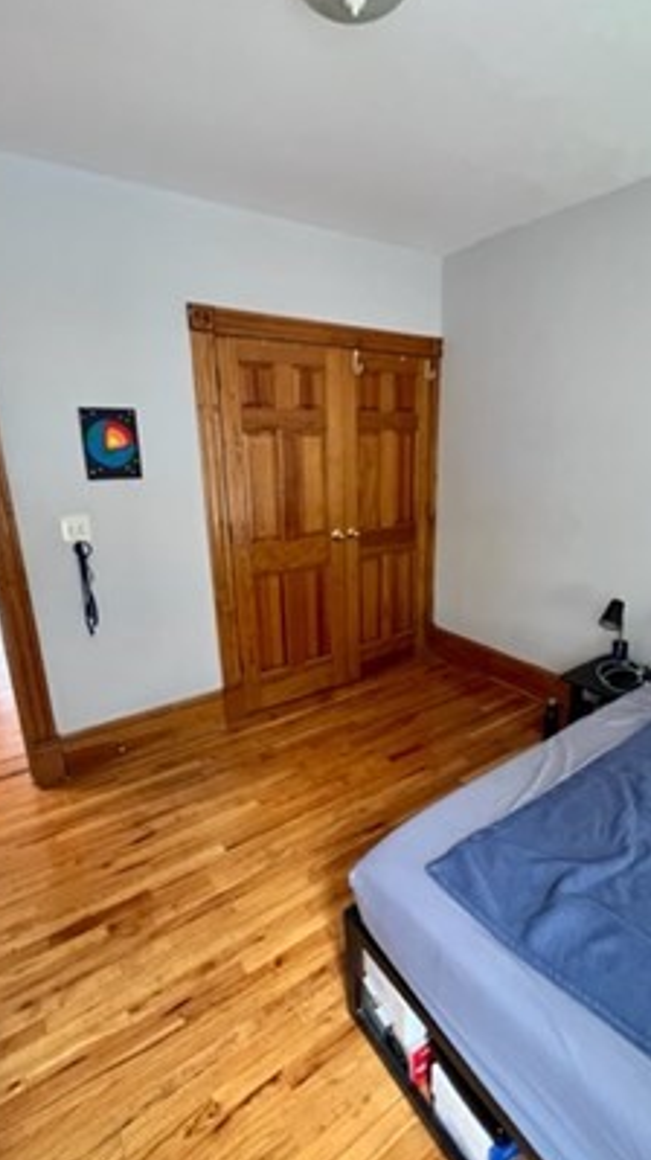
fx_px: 492
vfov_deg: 99.4
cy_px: 593
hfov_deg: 66.8
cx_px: 357
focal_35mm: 16
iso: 320
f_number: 1.8
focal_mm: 1.57
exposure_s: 1/60
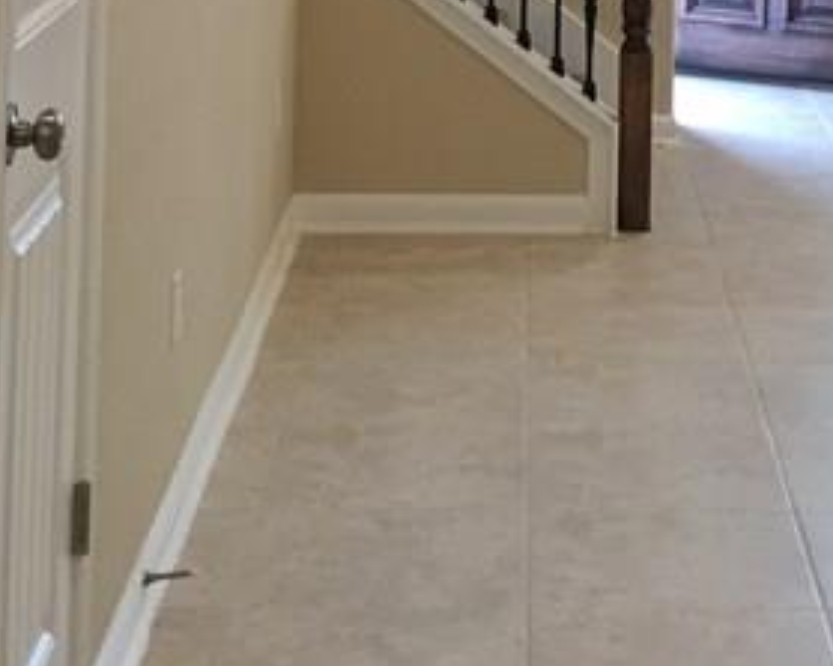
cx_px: 651
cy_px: -400
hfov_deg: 18.3
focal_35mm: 104
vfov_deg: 13.7
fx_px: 2563
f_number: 2.2
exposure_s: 1/30
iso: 50
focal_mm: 4.15
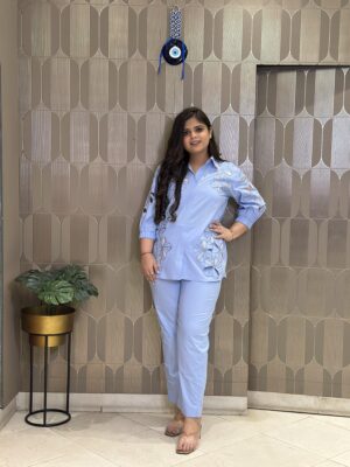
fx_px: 647
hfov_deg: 30.3
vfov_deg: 39.7
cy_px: 234
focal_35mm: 48
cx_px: 175
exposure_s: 1/100
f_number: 1.78
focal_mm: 6.86
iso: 250
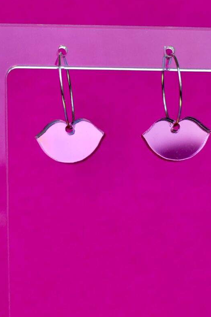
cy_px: 157
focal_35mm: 65
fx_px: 571
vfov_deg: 31.0
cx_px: 117
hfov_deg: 20.9
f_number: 5
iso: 1000
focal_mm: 35
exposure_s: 1/400
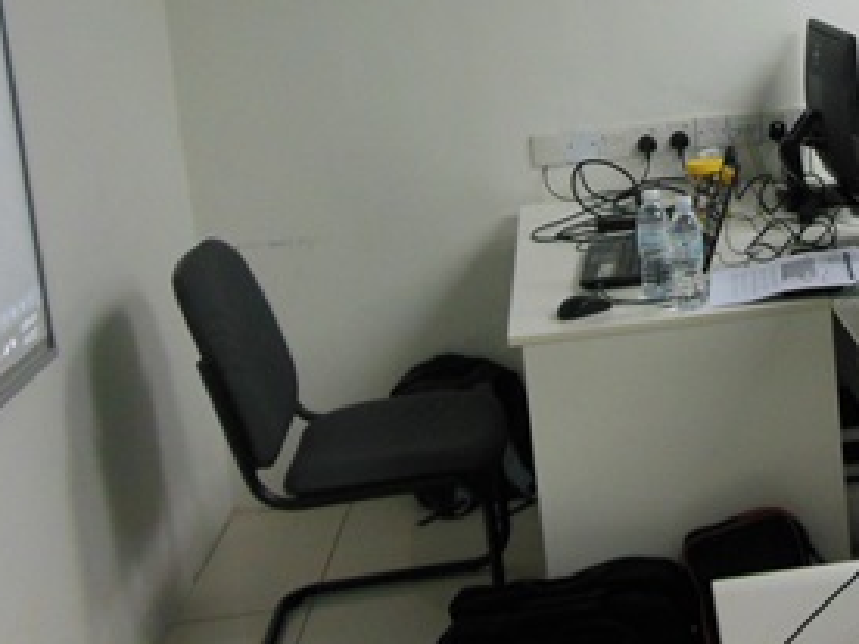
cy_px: 50
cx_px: 812
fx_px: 1439
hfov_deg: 31.3
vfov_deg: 24.4
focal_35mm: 58
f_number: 3.2
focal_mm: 4.5
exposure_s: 1/50
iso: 400
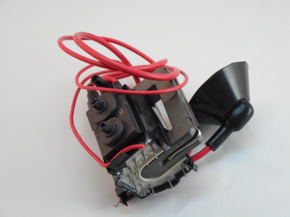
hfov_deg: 25.3
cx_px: 145
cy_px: 108
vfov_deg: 19.1
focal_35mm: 77
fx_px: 645
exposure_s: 1/30
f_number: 5.5
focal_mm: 13.8
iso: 400
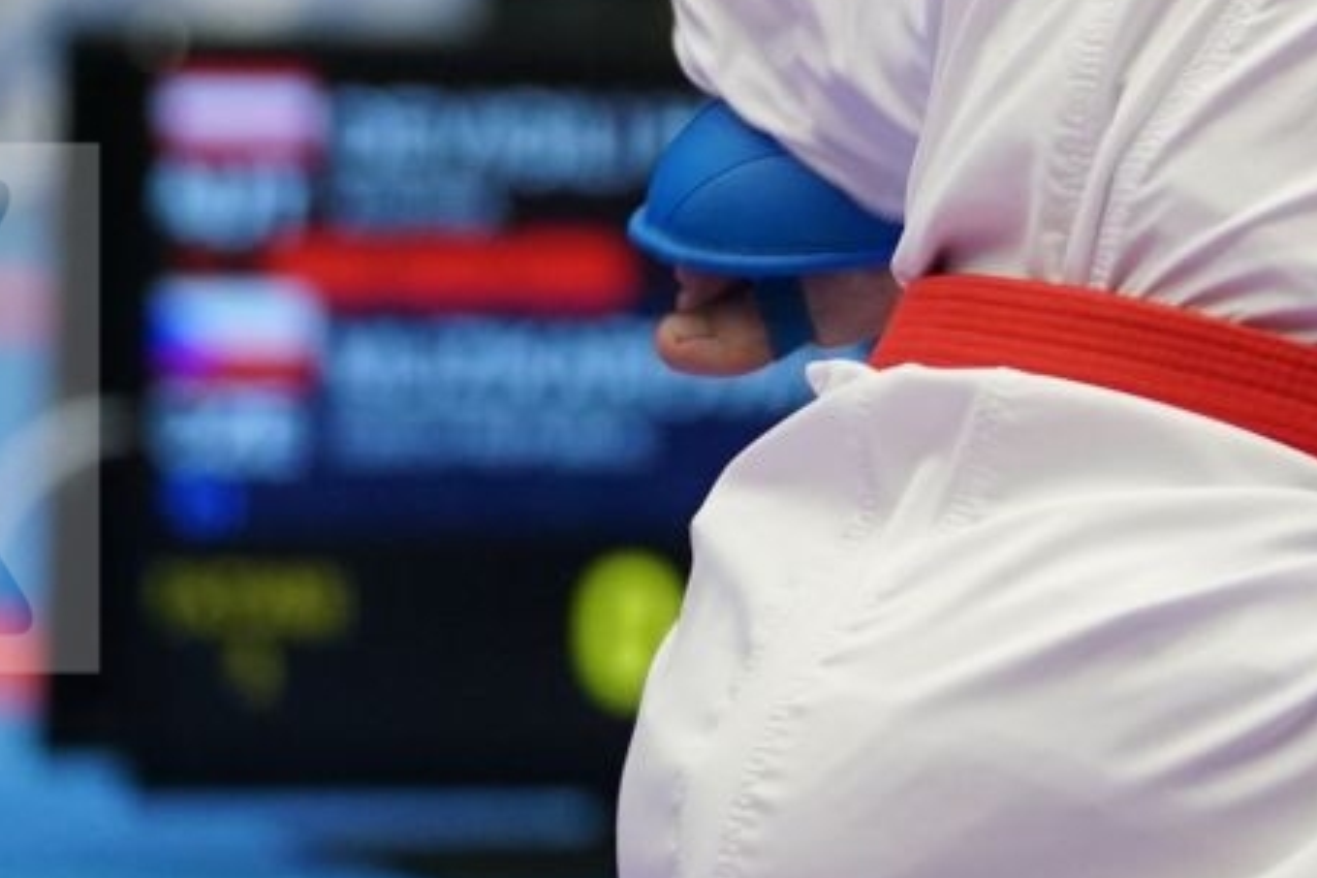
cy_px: -625
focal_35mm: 425
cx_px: 1800
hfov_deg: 4.8
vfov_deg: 3.2
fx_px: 15547
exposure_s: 1/1000
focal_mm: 107
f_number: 2.8
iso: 2500
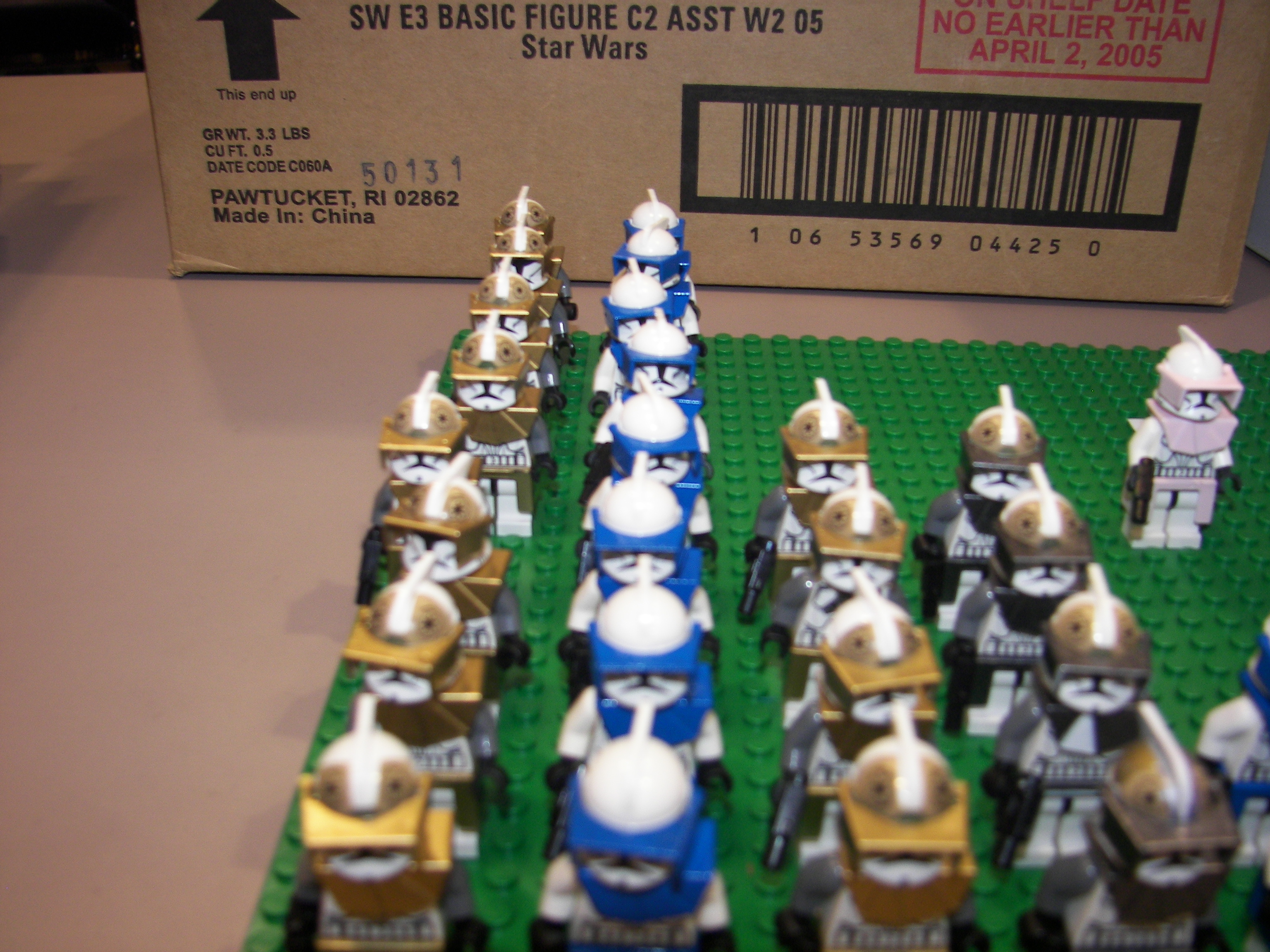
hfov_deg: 51.4
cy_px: 476
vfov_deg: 39.7
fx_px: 1321
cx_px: 635
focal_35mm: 36
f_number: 2.8
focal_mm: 6
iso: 64
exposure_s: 1/30
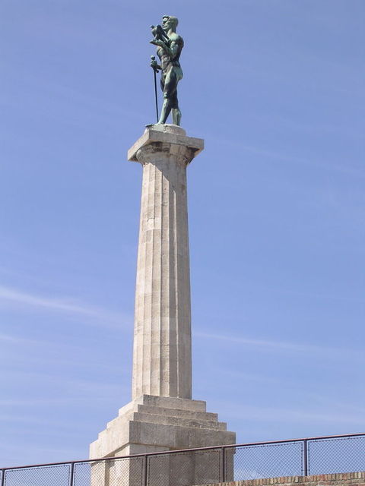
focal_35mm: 110
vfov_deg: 17.9
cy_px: 243
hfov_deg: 13.5
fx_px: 1546
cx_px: 182
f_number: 4.8
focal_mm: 16.7
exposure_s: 1/346
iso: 100
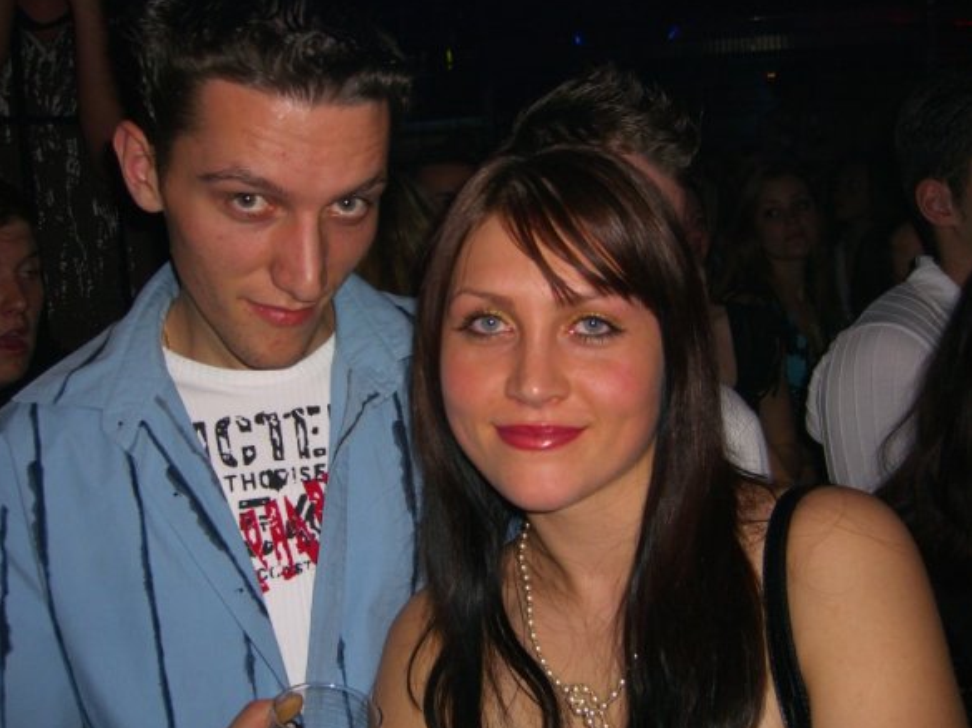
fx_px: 1094
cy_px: 366
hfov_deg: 47.9
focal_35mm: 39
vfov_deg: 36.8
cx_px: 482
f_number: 2.8
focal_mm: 7.9
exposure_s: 1/60
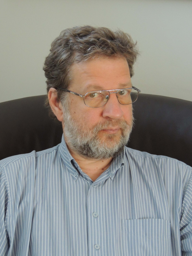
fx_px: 887
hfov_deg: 12.3
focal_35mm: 120
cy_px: 128
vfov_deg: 16.4
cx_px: 96
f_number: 4.2
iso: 800
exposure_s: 1/13
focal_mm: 21.4
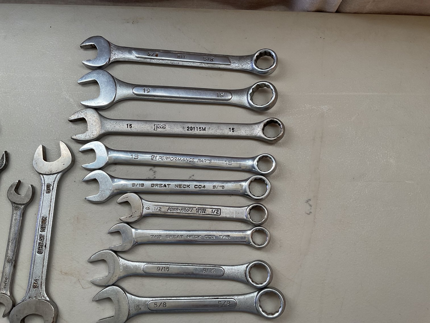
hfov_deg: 61.7
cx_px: 215
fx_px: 360
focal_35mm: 29
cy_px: 162
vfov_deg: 48.2
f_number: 1.8
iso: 32
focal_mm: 3
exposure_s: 1/120
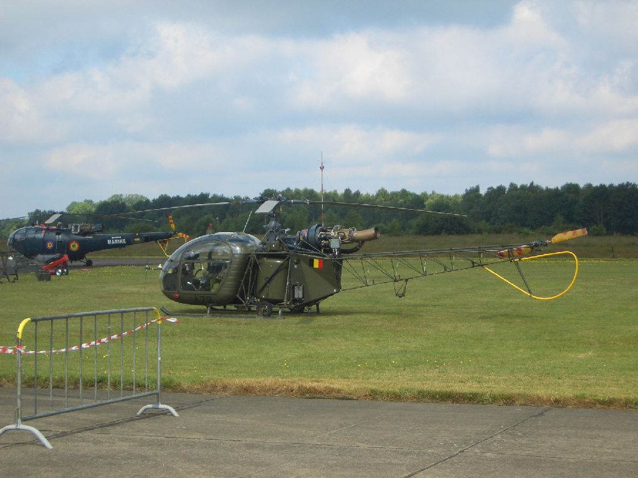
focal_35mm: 74
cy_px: 239
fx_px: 1364
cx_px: 319
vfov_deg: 19.9
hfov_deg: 26.3
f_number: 3.9
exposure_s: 1/400
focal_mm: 12.2
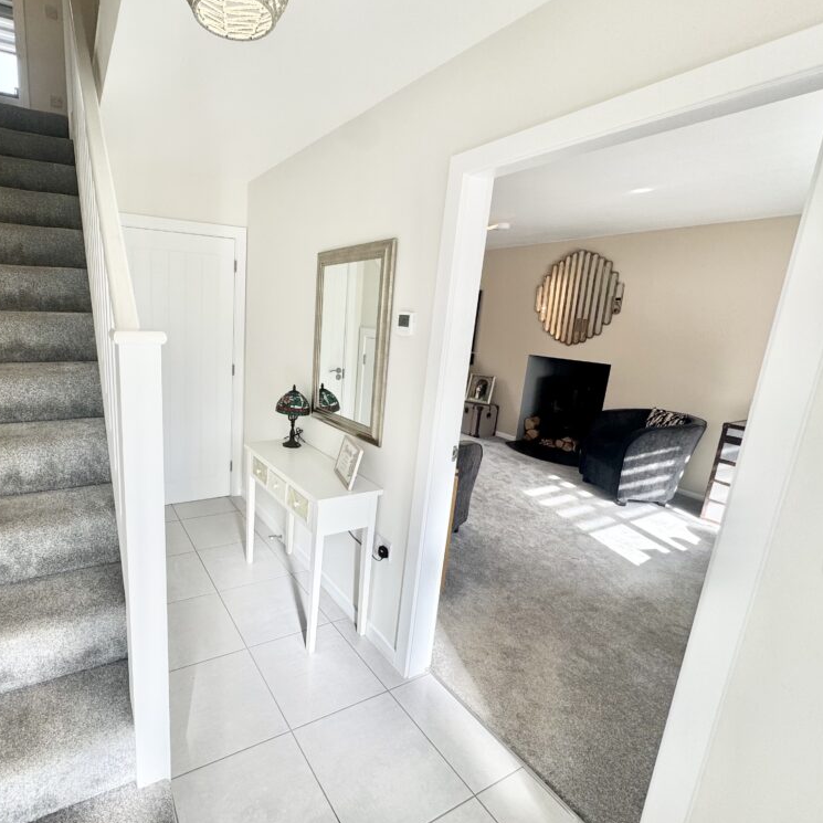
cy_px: 402
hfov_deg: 81.6
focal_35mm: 17
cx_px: 286
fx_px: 457
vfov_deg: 84.0
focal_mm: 2.22
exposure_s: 1/127
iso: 40
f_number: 2.2
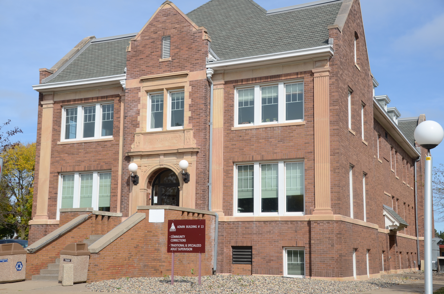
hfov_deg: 41.2
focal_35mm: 48
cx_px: 222
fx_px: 591
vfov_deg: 28.0
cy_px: 147
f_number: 9
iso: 100
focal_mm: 32
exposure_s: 1/320
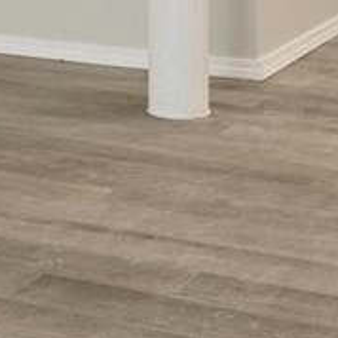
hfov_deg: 11.9
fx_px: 1613
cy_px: -293
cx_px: 55
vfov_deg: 11.1
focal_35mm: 146
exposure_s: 1/20
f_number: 6.3
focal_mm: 10
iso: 200
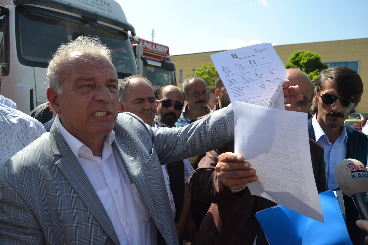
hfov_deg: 67.4
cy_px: 122
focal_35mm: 27
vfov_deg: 47.9
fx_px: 276
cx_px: 184
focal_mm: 18
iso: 400
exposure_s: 1/1250
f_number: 5.6
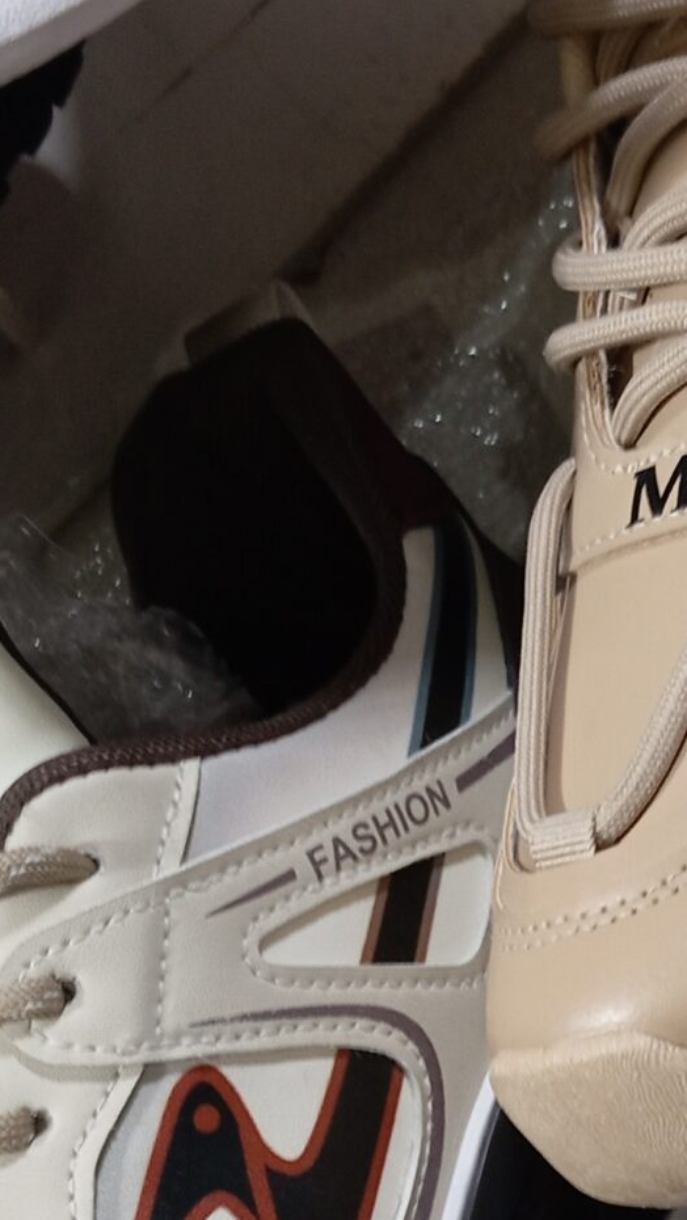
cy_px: 1135
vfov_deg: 24.5
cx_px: 548
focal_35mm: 84
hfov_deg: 14.3
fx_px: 2719
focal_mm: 4.22
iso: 302
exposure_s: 1/33.3
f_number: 1.8
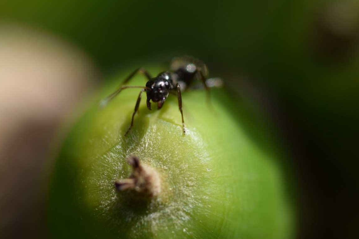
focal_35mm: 191
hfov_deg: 10.8
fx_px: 1904
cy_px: 121
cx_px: 166
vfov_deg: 7.2
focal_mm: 90
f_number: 8
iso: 200
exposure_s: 1/640
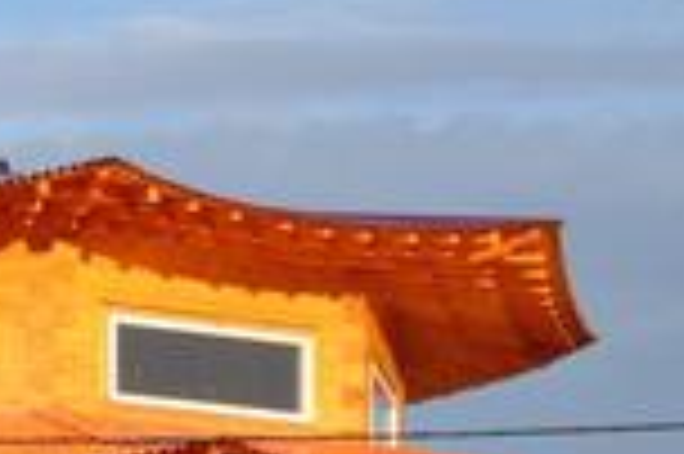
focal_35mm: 253
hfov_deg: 8.0
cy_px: 852
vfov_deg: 5.3
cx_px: -216
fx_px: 4802
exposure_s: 1/100
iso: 250
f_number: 10
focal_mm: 40
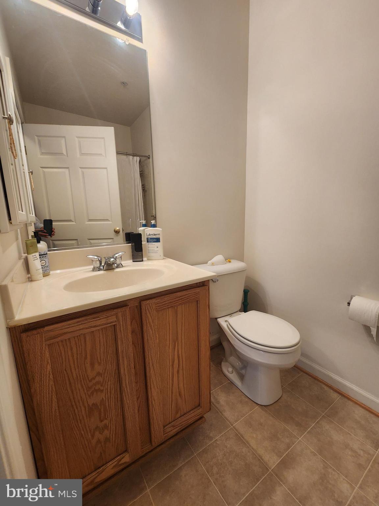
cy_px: 253
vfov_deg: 106.2
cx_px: 190
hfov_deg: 89.9
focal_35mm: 13
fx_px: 190
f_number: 2.2
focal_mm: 2.2
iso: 200
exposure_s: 1/60
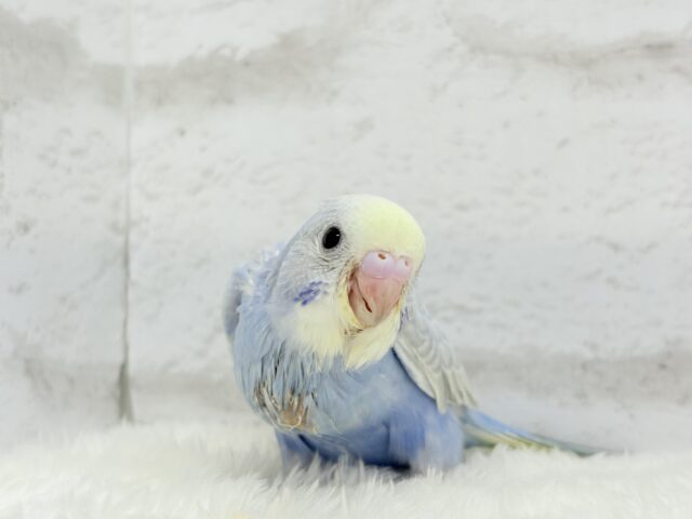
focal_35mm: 52
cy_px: 260
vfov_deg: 28.0
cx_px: 346
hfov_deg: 36.8
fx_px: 1040
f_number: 1.6
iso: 80
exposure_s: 1/100
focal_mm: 5.96
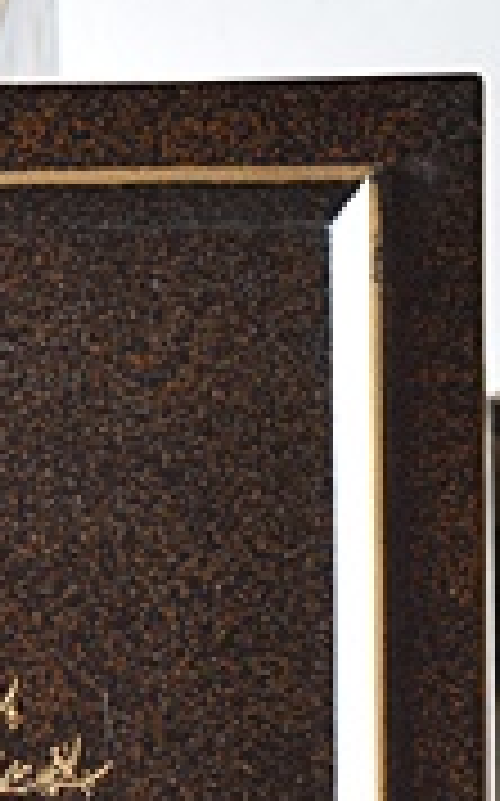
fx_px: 9294
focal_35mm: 426
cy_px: 742
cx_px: 703
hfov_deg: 3.1
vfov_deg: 4.9
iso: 200
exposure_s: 1/3
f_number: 5.6
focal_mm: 55
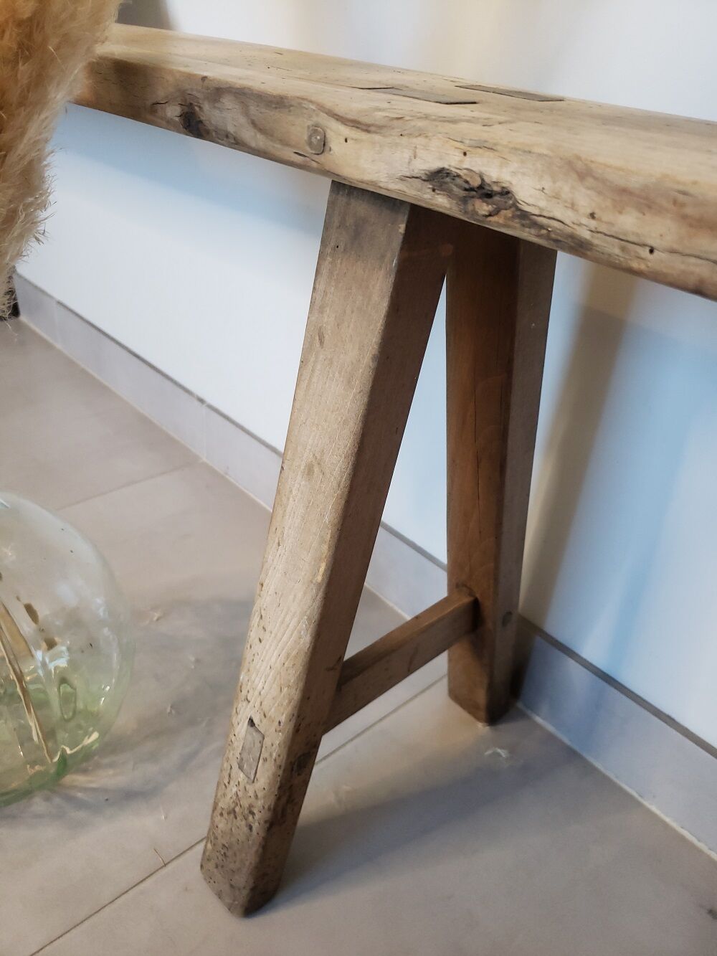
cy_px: 478
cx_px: 358
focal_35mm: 26
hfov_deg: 53.1
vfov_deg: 67.3
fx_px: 718
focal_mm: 4.3
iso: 250
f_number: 1.5
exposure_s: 1/50
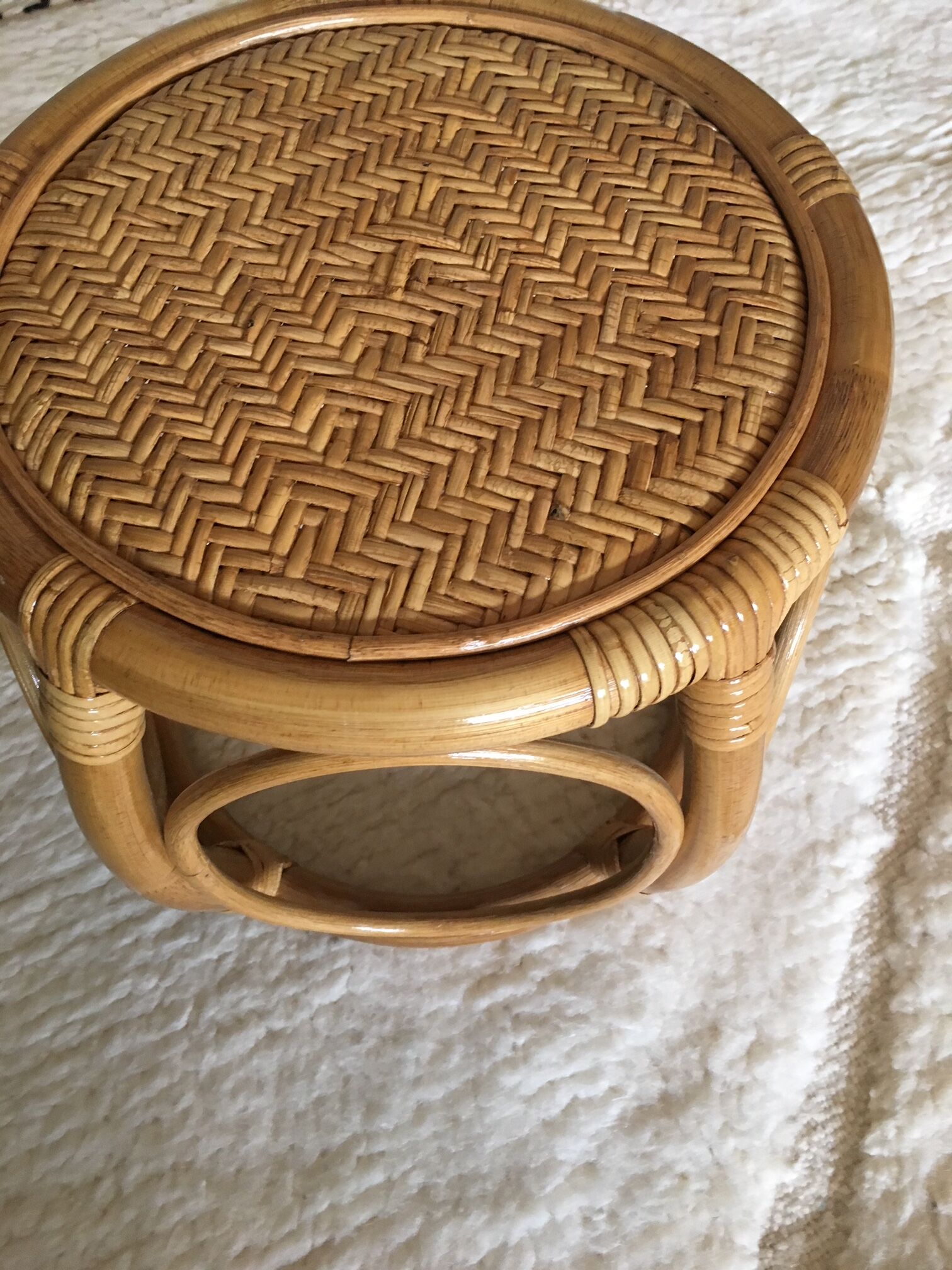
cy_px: 635
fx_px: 1063
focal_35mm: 29
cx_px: 476
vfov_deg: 61.7
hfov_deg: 48.2
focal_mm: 4.15
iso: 160
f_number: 2.2
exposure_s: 1/33
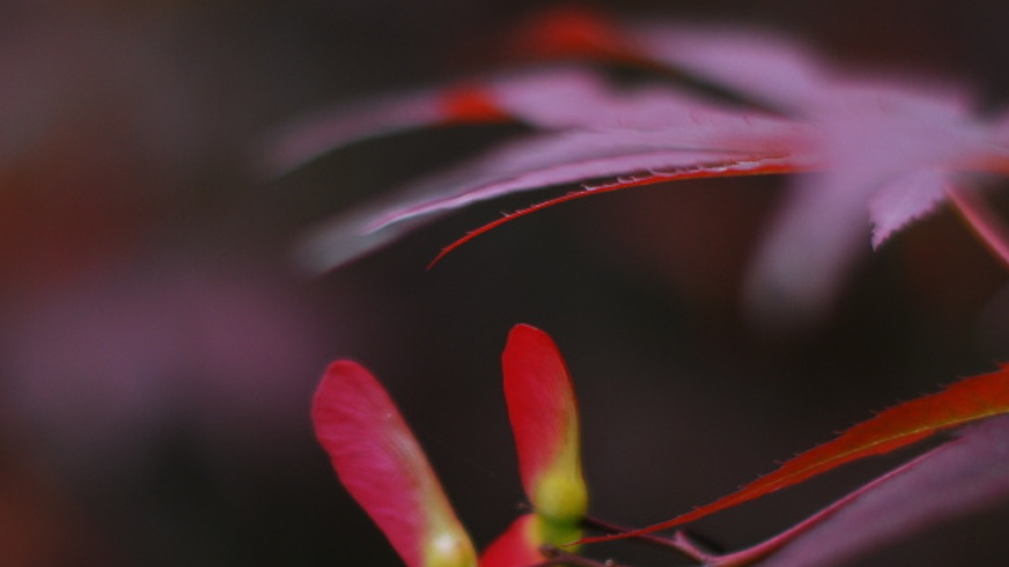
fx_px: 4173
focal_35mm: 156
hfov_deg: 13.8
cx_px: 430
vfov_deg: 7.8
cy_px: 514
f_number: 2
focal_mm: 50
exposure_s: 1/400
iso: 100
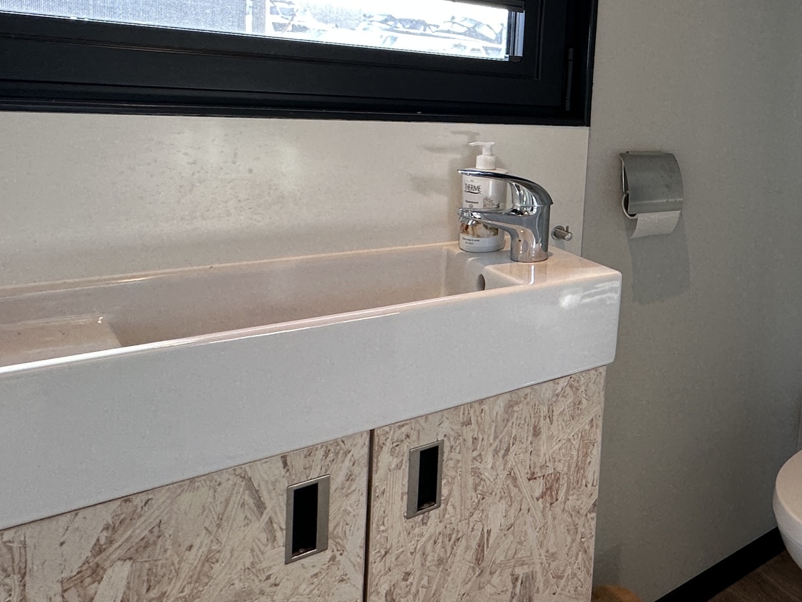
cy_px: 150
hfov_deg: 45.7
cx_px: 857
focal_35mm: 31
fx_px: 718
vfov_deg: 43.9
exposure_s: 1/100
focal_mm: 2.22
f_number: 2.2
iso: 100
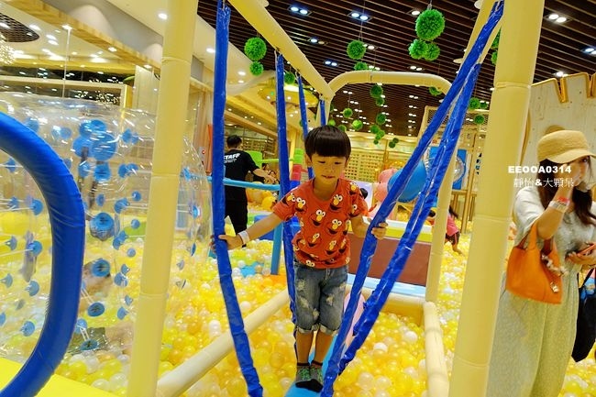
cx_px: 298
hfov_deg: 73.8
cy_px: 198
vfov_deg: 53.1
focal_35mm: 24
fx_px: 397
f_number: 2.8
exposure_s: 1/40
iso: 125
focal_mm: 8.8
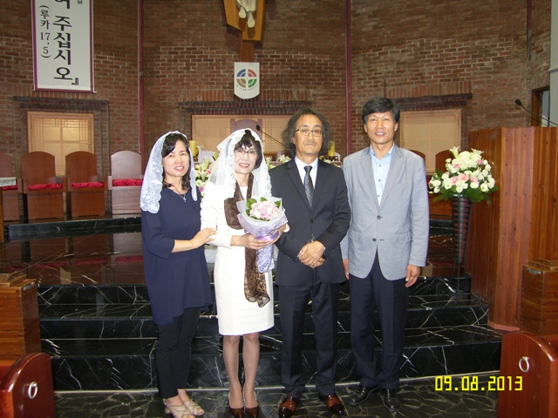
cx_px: 279
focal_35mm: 28
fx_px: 451
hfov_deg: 63.4
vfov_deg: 49.7
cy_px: 209
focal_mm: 7.4
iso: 80
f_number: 2.2
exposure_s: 1/30
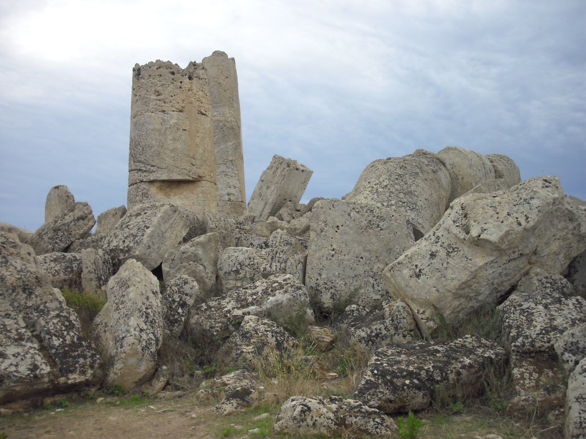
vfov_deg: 37.7
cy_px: 220
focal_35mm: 38
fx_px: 643
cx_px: 293
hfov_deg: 49.0
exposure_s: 1/80
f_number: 8
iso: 100
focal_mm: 6.2
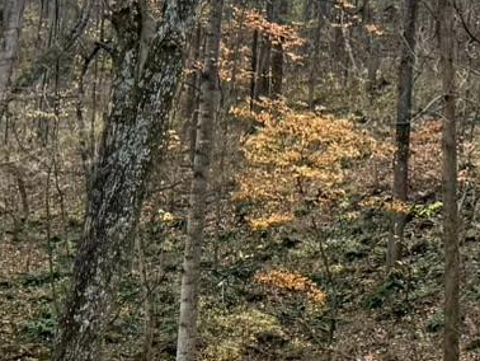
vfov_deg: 11.1
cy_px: -135
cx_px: 820
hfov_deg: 13.8
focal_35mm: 130
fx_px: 1804
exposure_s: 1/1192
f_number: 1.78
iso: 100
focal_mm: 6.76
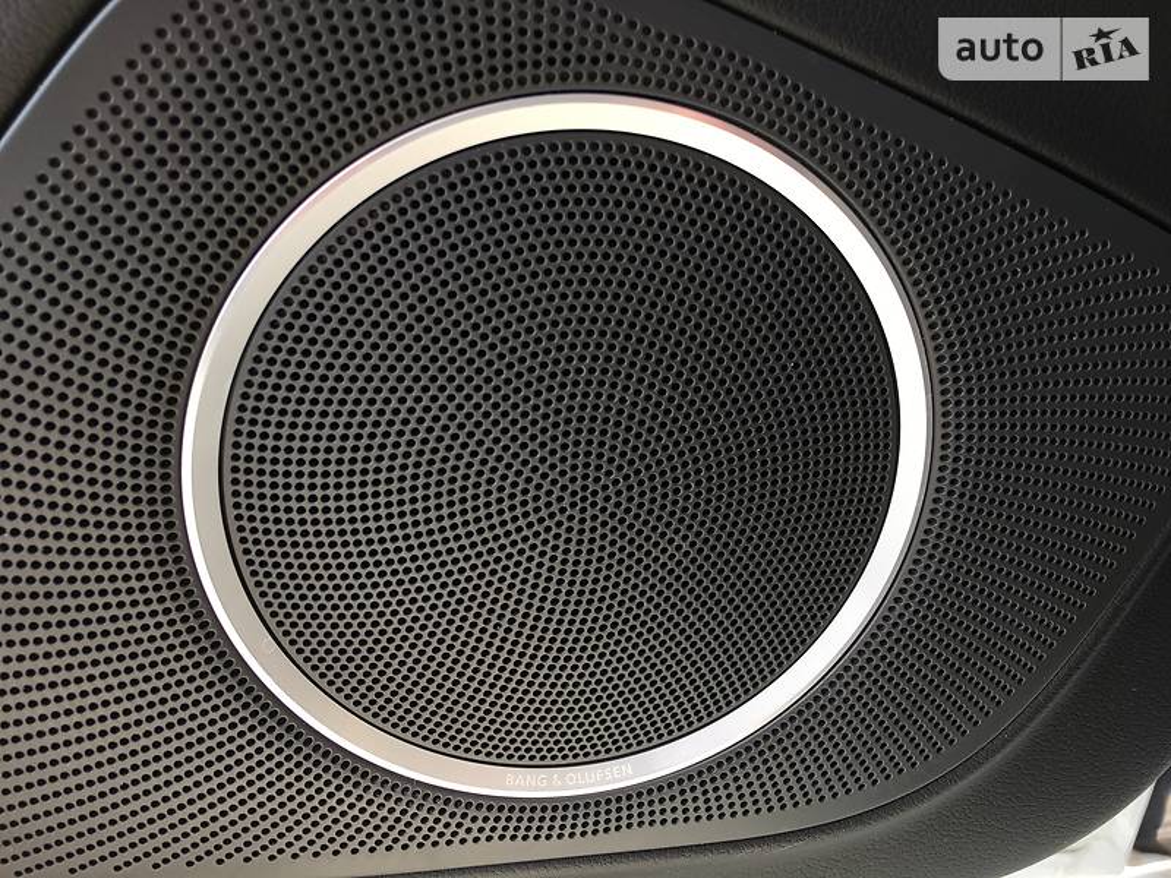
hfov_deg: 61.7
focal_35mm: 29
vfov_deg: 48.2
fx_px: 981
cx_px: 586
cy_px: 439
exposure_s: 1/111
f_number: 2.2
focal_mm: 4.2
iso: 25
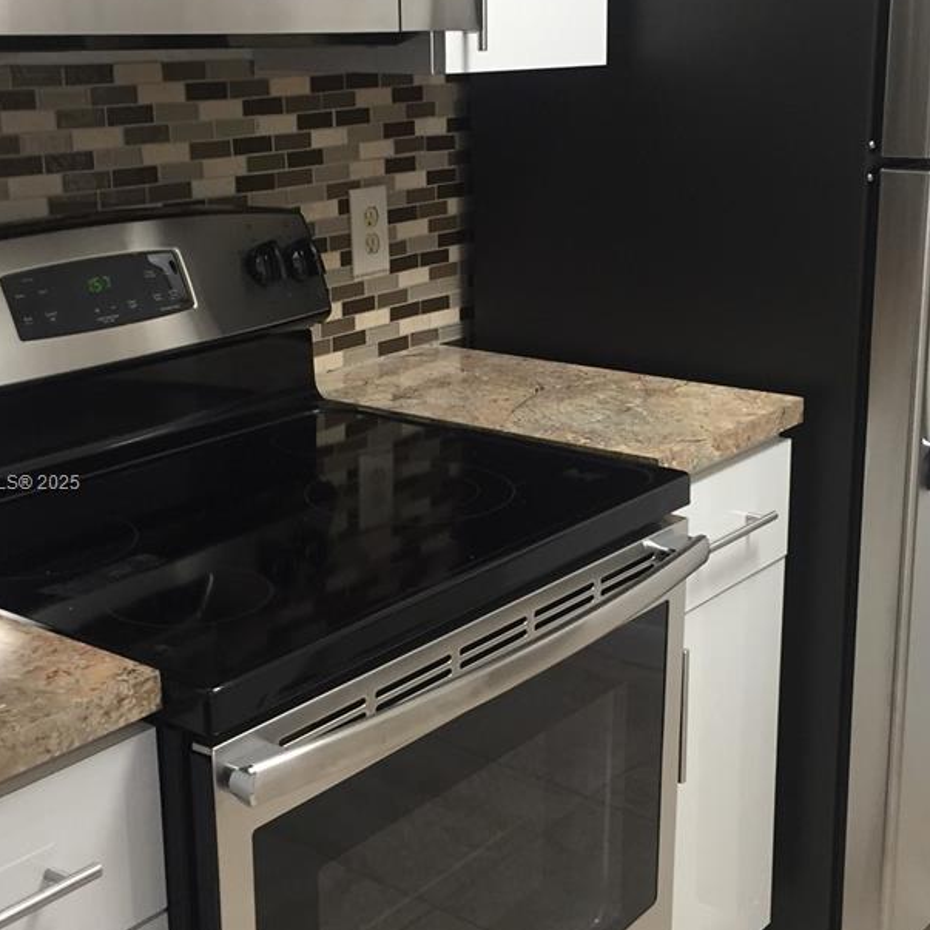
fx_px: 1550
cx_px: 492
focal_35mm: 51
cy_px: 484
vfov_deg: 33.4
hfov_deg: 33.4
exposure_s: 1/30
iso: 100
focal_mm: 4.15
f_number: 2.2
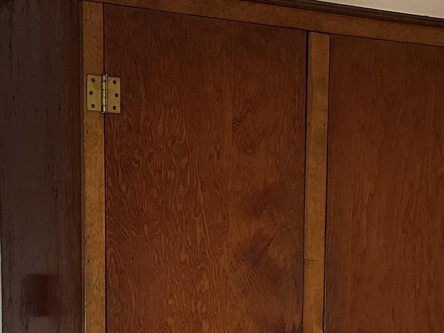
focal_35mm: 89
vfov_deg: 16.3
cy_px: 330
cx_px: 340
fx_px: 1142
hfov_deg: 21.8
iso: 250
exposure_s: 1/60
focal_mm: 6.86
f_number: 1.78
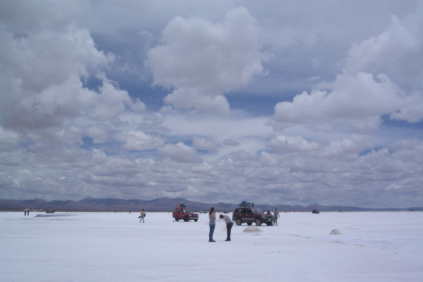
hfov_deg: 45.4
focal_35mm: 43
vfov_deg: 31.2
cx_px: 211
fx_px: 505
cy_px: 152
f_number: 4.6
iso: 50
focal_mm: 6.8
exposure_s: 1/2000
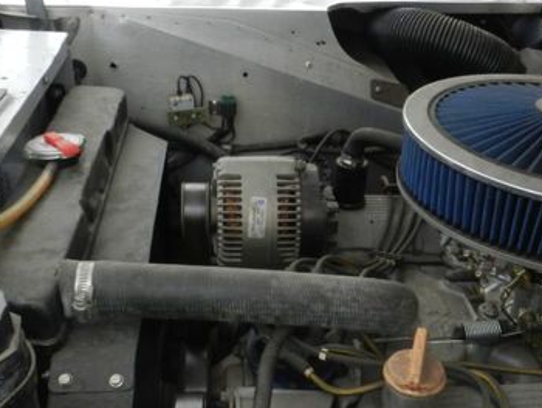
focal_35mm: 42
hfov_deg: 44.4
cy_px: 250
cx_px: 339
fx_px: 658
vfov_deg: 34.2
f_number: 8
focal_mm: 4
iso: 160
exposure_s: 1/60
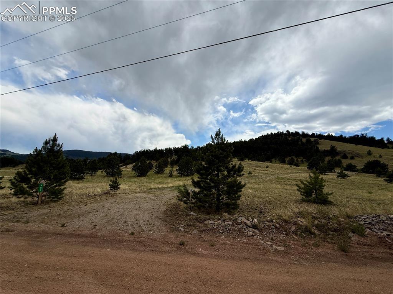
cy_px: 147
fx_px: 159
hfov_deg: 102.1
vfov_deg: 85.6
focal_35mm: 14
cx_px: 196
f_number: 2.2
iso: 50
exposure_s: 1/3460
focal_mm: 2.22
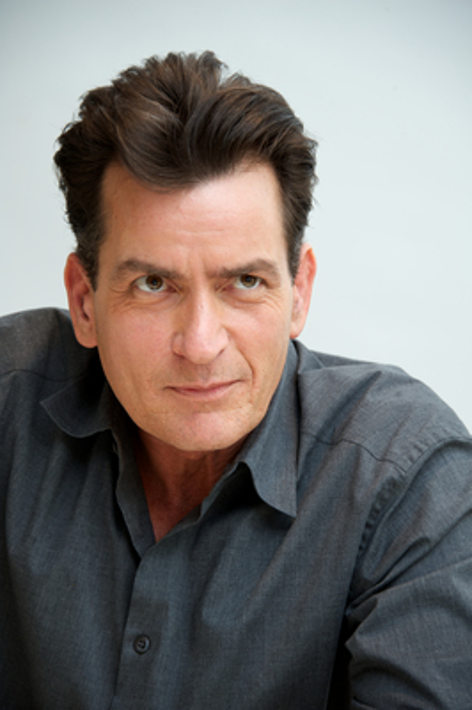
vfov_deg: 12.1
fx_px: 3349
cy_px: 355
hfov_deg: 8.1
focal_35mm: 170
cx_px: 236
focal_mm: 170
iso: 400
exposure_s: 1/60
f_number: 6.3
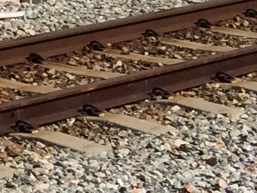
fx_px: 1752
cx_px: -721
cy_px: -187
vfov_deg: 6.1
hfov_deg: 6.8
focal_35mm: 236
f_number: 2.2
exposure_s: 1/3425
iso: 40
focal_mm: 4.12
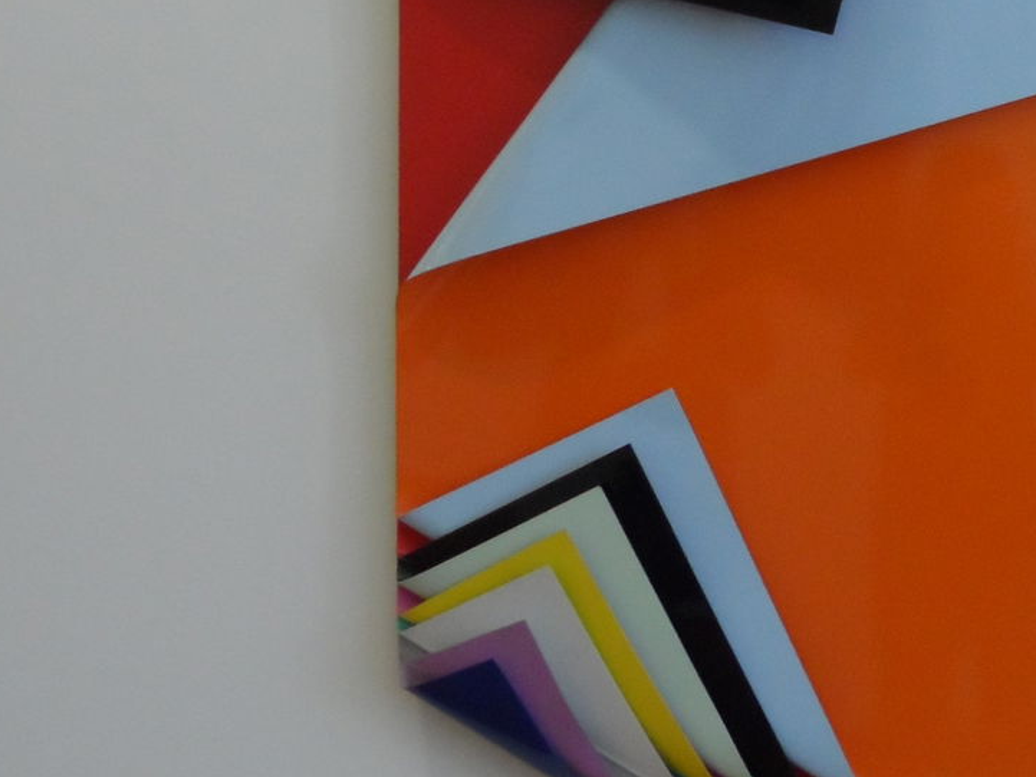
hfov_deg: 20.8
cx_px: 1062
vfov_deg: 16.1
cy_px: 112
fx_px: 2724
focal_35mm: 91
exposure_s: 1/30
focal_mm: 6.8
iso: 400
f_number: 3.7
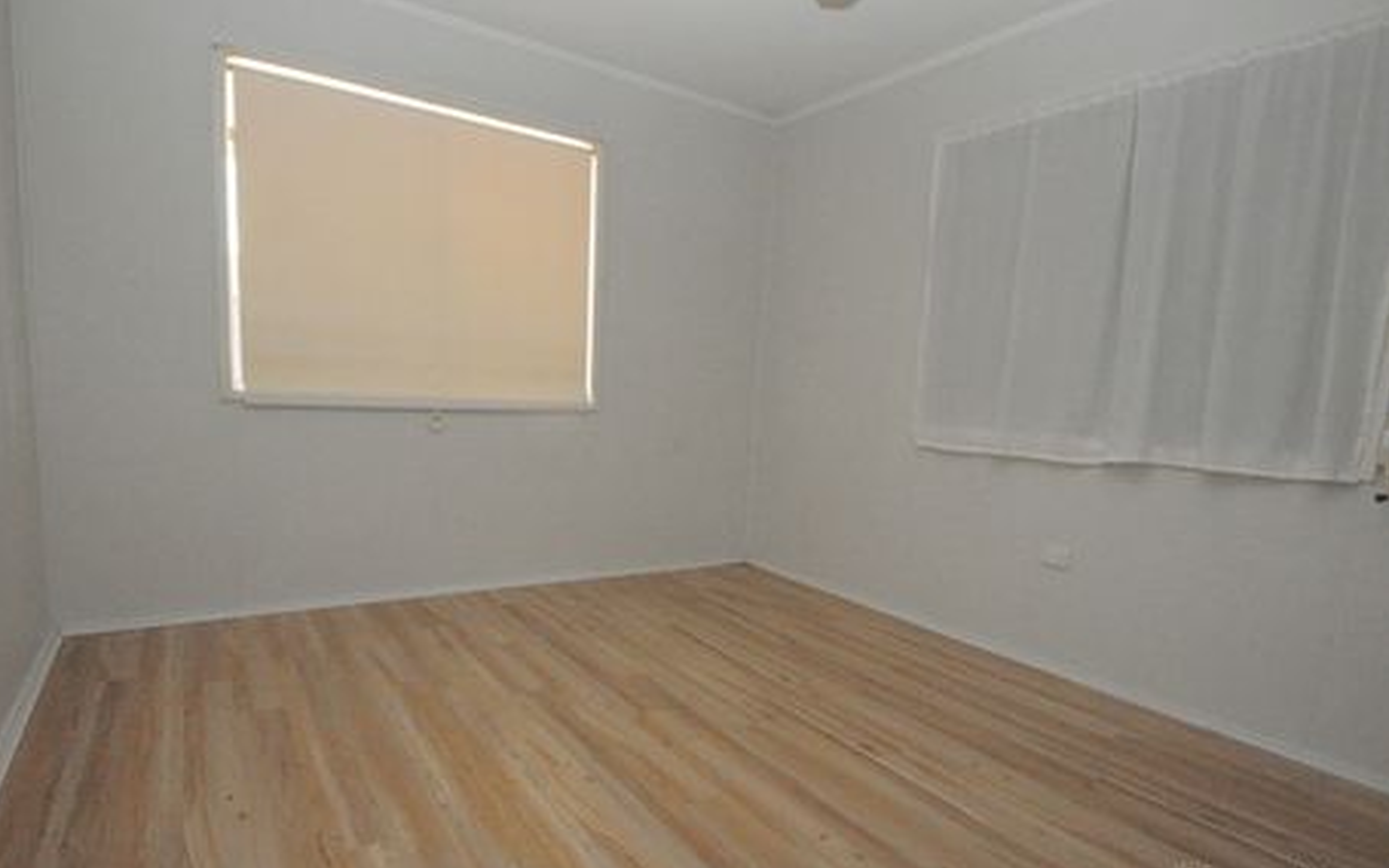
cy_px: 475
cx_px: 682
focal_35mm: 19
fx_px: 719
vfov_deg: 62.1
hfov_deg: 88.0
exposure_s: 1/200
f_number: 10
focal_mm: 12
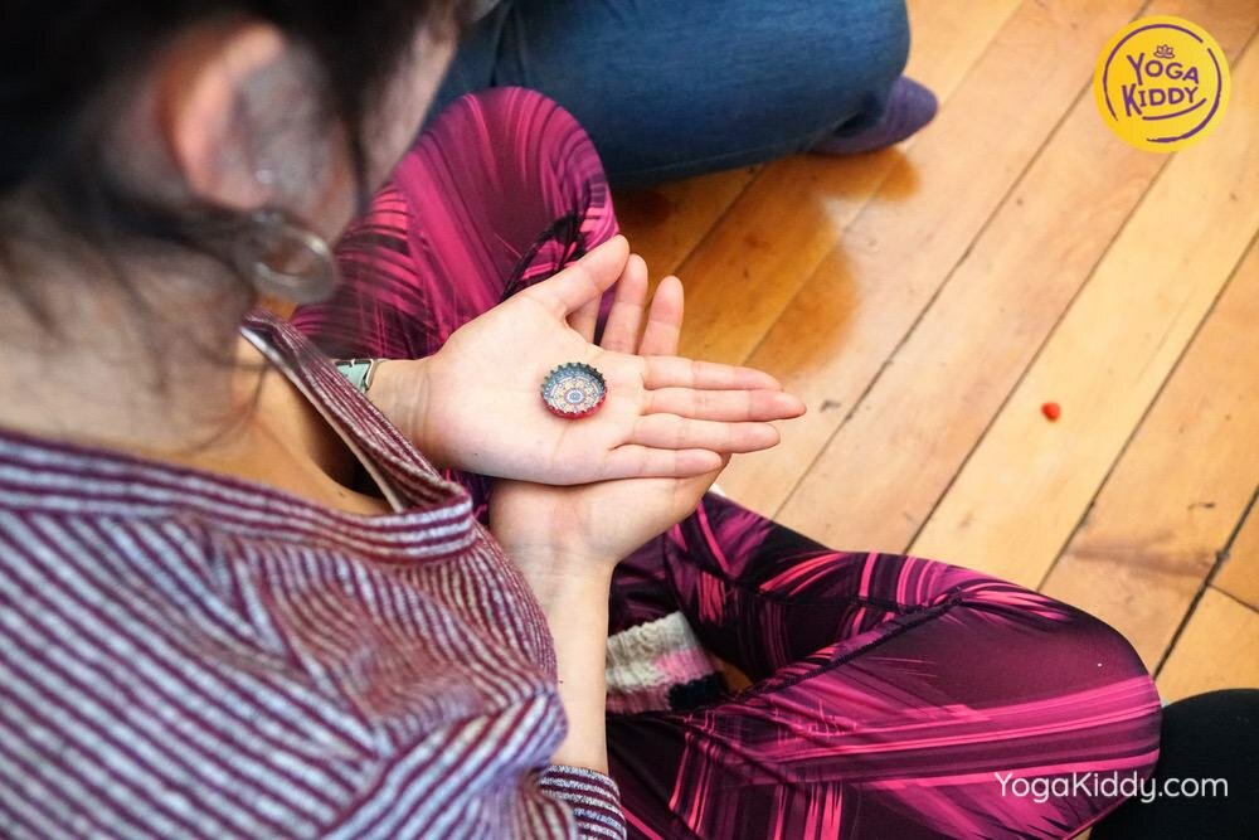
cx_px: 630
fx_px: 1416
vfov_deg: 33.0
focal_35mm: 40
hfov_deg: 47.9
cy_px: 420
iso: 6400
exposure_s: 1/60
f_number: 4
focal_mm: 27
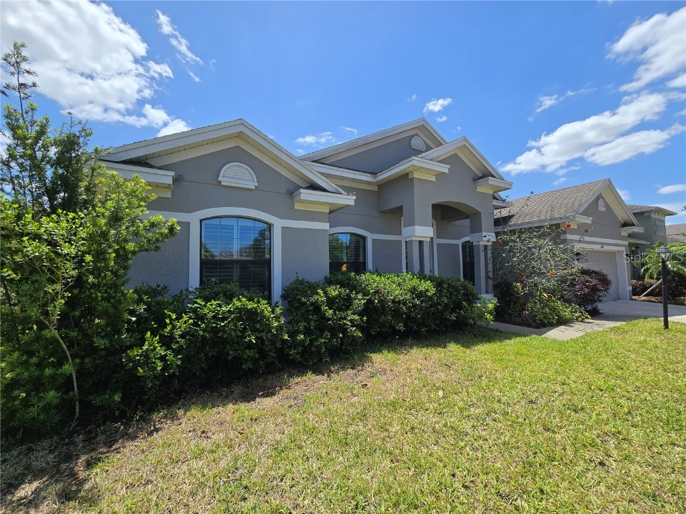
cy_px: 257
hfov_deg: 106.2
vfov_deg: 89.9
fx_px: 258
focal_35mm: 13
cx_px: 343
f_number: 2.2
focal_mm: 2.2
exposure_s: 1/2715
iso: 50
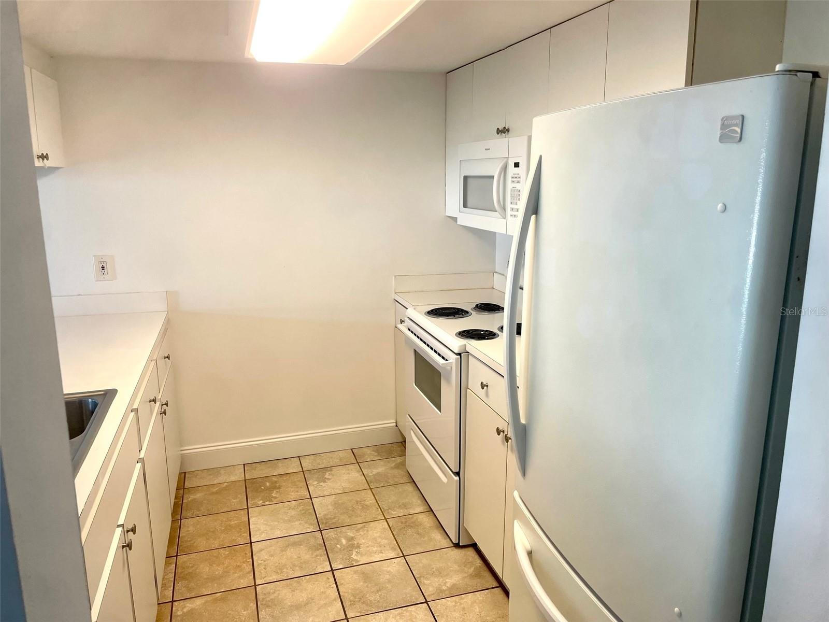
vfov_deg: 53.1
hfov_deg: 67.3
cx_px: 414
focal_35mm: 26
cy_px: 311
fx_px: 623
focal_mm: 4.2
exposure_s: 1/120
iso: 80
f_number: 1.6
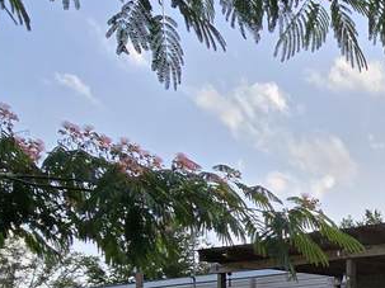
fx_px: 611
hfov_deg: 26.8
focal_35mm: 55
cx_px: 553
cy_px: 376
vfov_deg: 23.4
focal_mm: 2.2
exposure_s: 1/1108
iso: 50
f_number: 2.2
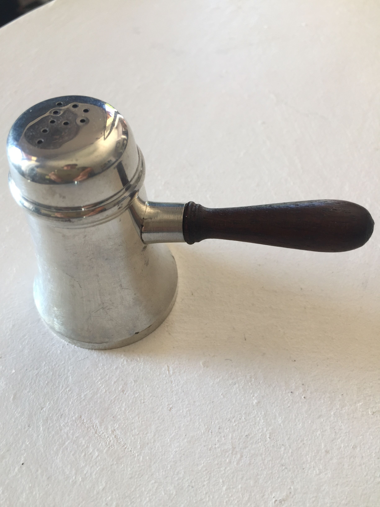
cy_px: 254
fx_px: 424
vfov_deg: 61.7
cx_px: 190
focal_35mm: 29
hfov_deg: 48.2
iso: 40
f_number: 2.2
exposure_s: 1/50
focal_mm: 4.15
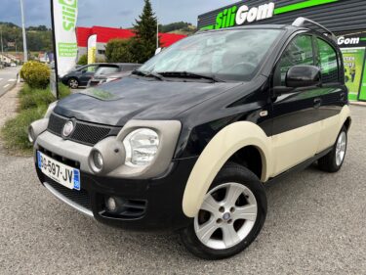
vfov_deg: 53.0
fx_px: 275
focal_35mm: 26
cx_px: 183
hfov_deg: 67.3
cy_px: 138
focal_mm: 5.1
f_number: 1.6
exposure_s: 1/475
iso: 50
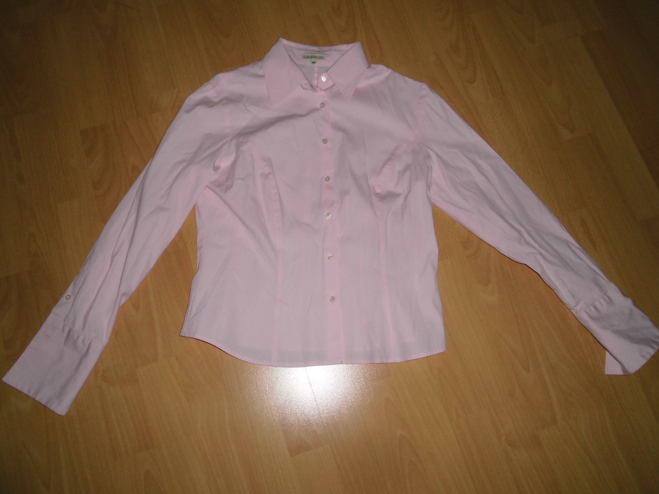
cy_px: 247
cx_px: 330
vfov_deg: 53.1
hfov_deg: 67.3
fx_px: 495
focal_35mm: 26
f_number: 3.2
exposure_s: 1/60
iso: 100
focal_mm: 4.6
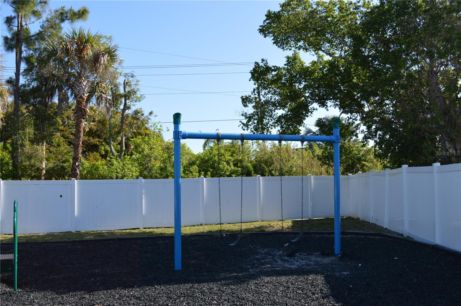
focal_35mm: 39
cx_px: 230
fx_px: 499
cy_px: 153
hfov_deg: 49.6
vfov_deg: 34.1
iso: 100
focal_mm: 26
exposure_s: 1/200
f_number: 7.1
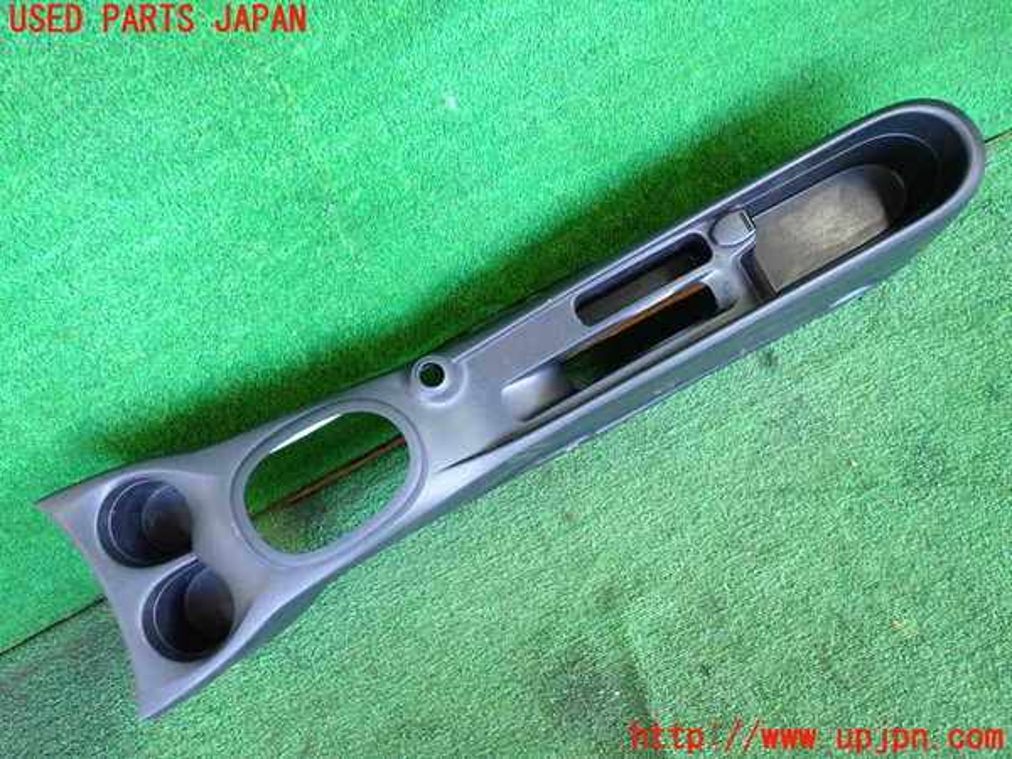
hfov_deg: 60.0
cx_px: 506
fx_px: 877
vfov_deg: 46.8
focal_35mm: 30
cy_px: 380
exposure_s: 1/125
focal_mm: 5.4
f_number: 2.3
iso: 800
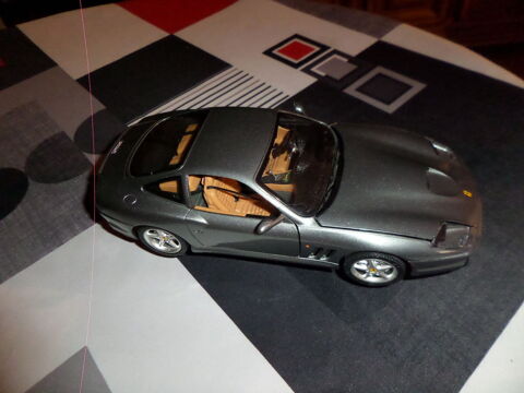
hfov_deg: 71.6
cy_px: 196
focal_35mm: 24
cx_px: 262
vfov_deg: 56.8
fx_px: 363
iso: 400
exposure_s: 1/8
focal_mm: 4.3
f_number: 3.1
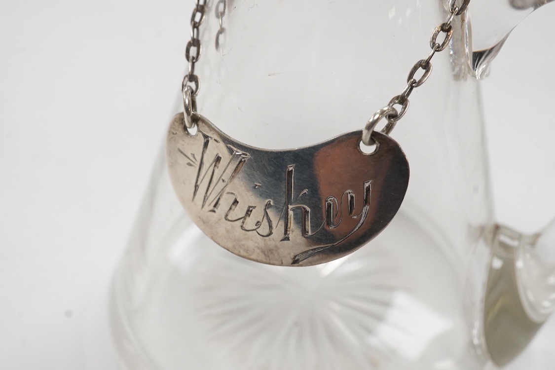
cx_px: 278
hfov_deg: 43.6
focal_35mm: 45
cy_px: 185
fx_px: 694
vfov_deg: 29.9
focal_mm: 30
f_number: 18
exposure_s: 1/100
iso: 2500
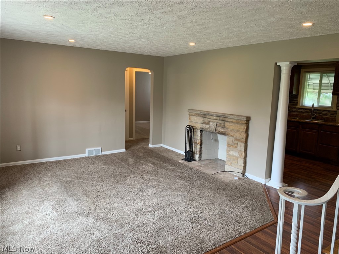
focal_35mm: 26
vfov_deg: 53.1
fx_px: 255
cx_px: 170
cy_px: 127
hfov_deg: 67.3
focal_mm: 4.25
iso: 64
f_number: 1.8
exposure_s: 1/60
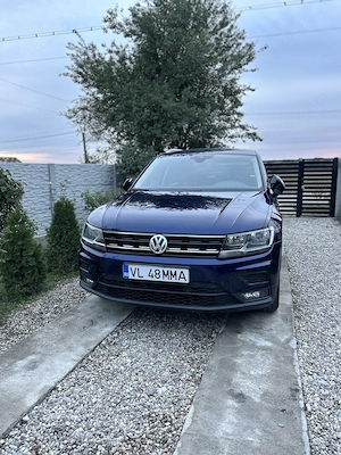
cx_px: 170
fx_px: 341
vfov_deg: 67.3
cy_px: 228
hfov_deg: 53.1
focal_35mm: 26
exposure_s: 1/72
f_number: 1.5
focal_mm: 5.7
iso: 125
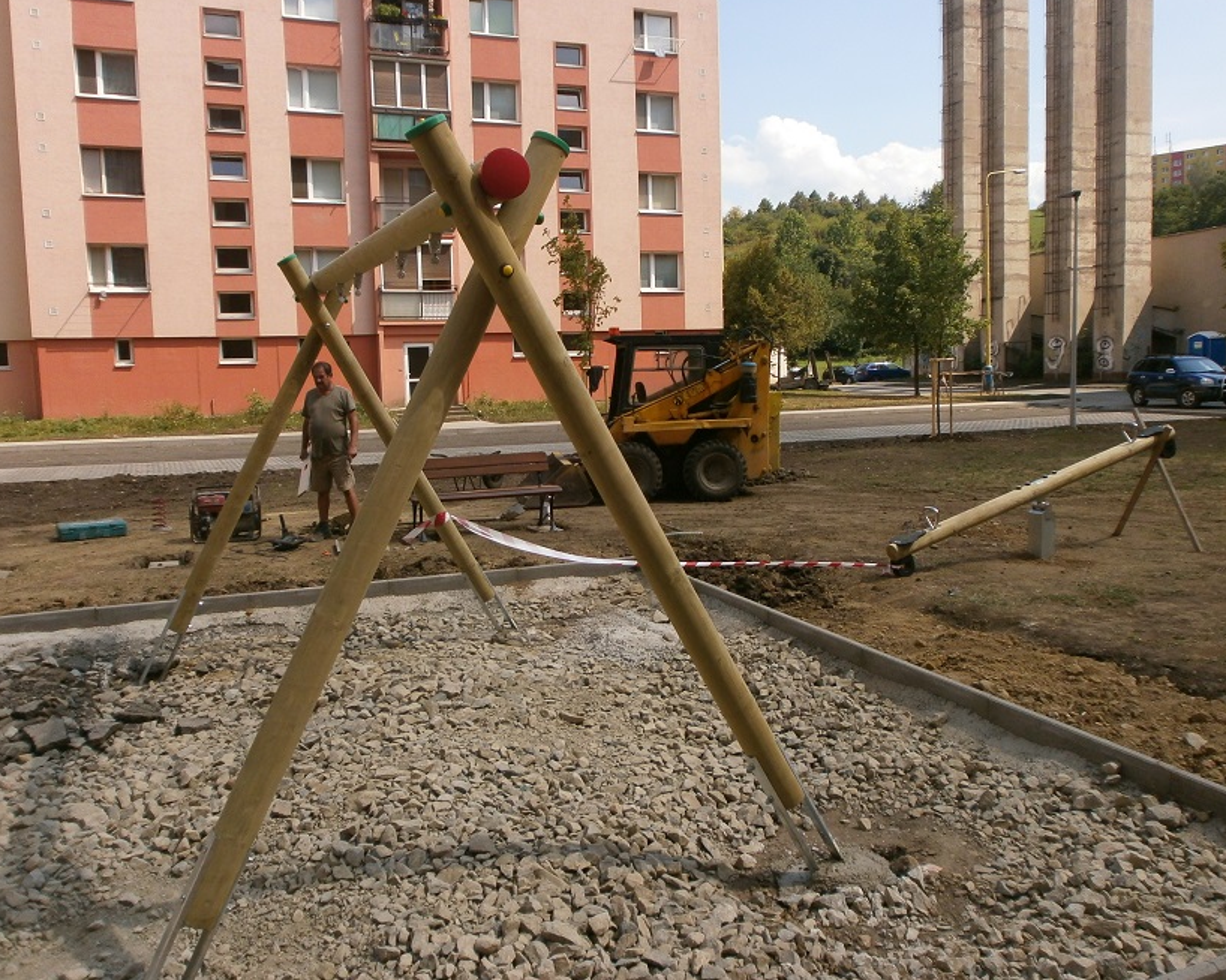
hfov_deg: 60.4
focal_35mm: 29
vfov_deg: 50.0
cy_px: 485
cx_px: 597
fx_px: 1052
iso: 100
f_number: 2.9
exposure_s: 1/1250
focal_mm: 4.8
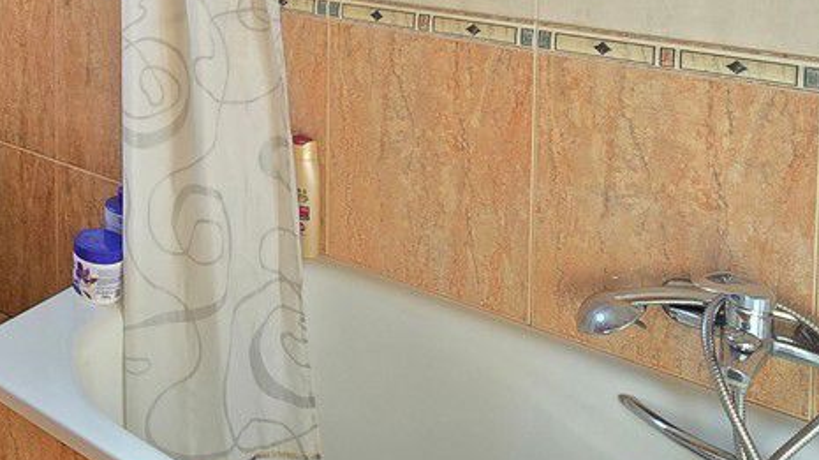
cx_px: -70
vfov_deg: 26.5
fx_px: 847
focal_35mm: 39
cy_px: -113
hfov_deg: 41.7
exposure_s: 1/50
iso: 80
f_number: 2.2
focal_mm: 2.2
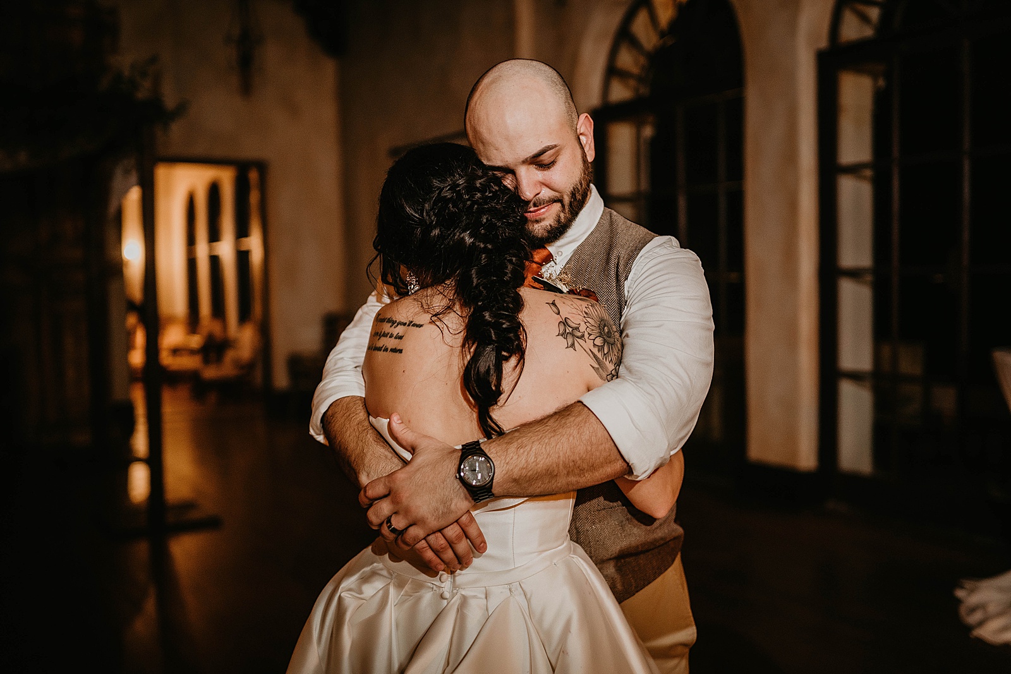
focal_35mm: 35
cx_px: 506
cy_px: 337
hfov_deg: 54.4
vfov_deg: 37.9
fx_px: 983
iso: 1600
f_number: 1.4
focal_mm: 35
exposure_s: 1/60
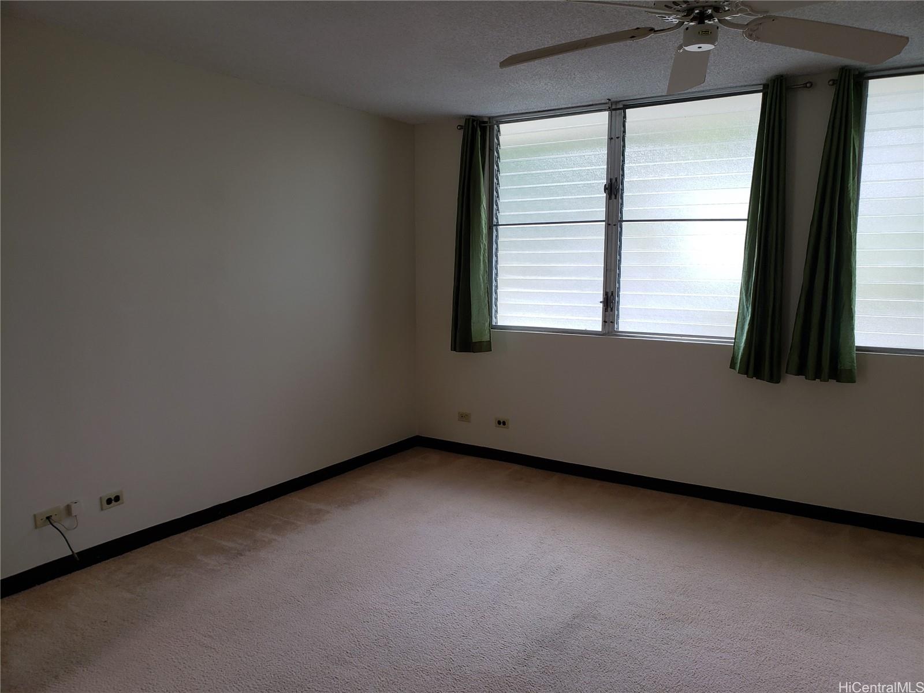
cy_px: 346
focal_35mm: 26
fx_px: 694
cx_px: 462
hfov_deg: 67.3
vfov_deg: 53.1
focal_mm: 4.3
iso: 80
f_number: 2.4
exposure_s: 1/120
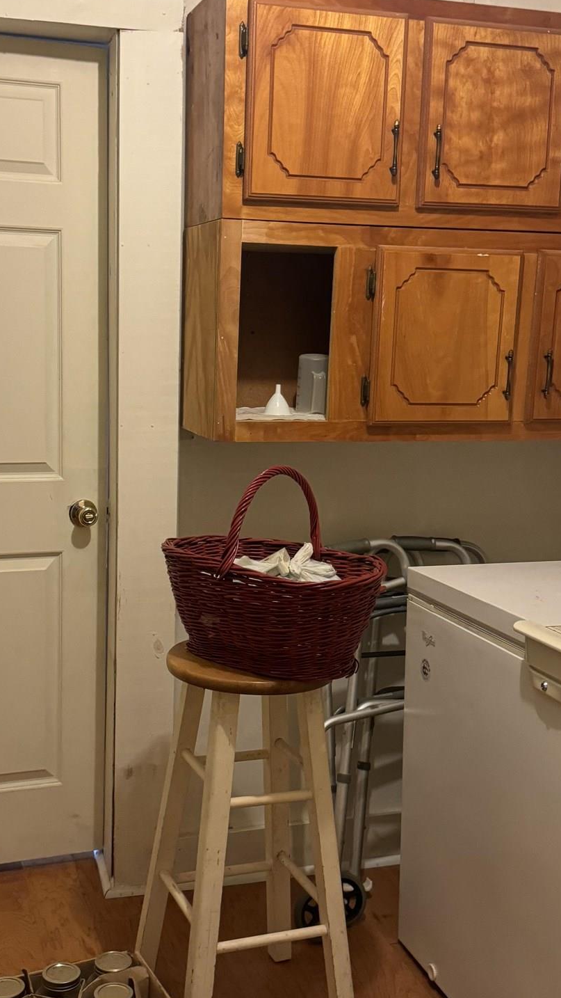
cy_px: 480
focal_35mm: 42
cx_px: 225
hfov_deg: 28.3
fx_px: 1110
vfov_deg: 48.3
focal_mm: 6.76
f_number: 1.78
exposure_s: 1/60
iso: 500
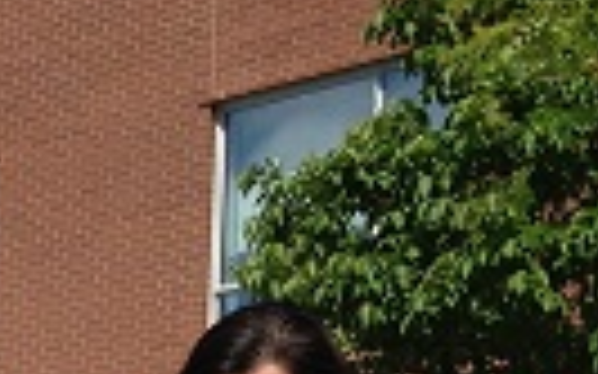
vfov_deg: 7.1
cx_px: -227
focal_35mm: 172
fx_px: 2802
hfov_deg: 11.8
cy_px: 960
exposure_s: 1/1550
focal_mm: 4.12
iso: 50
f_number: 2.4
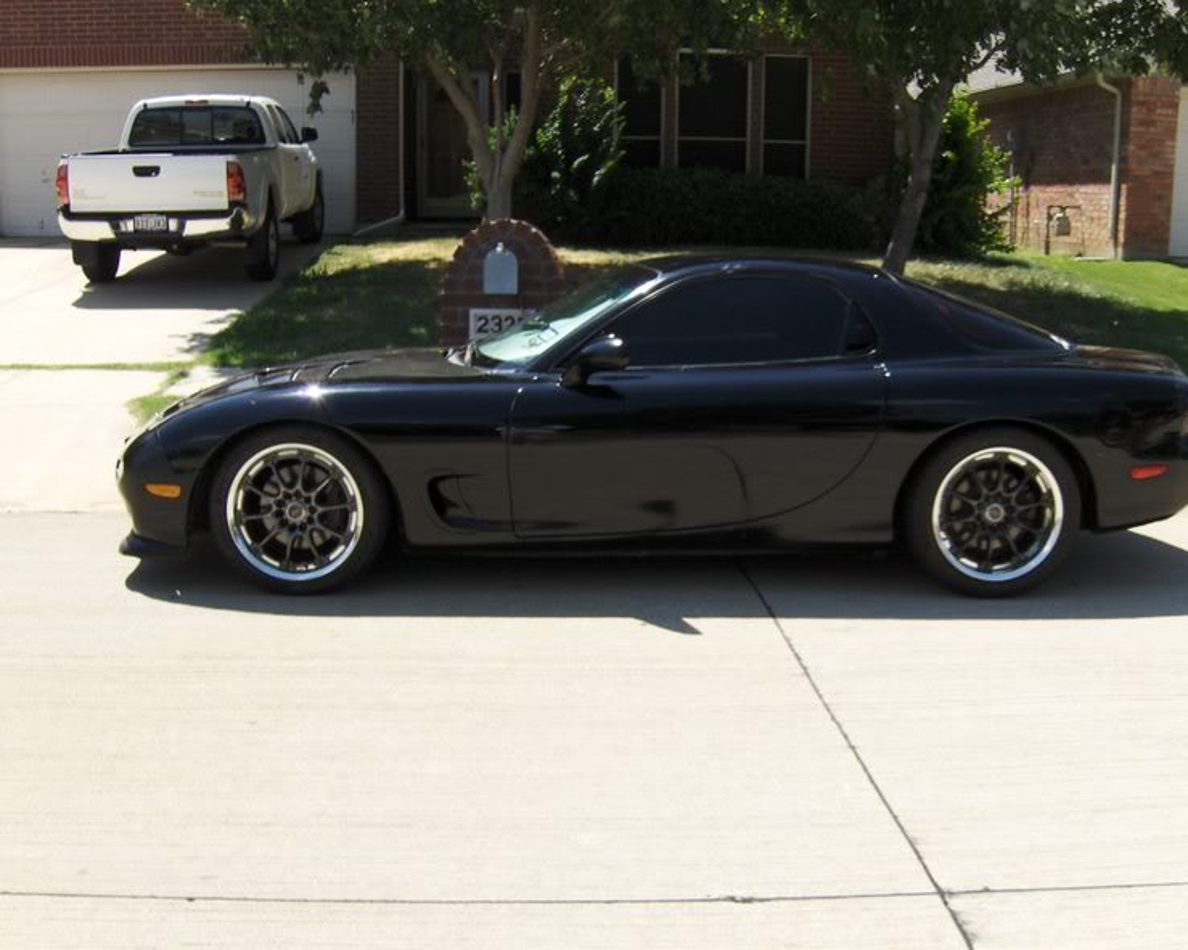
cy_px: 481
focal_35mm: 37
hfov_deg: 49.1
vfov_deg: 40.1
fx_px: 1301
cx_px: 604
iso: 100
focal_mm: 7.5
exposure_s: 1/787
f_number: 3.5
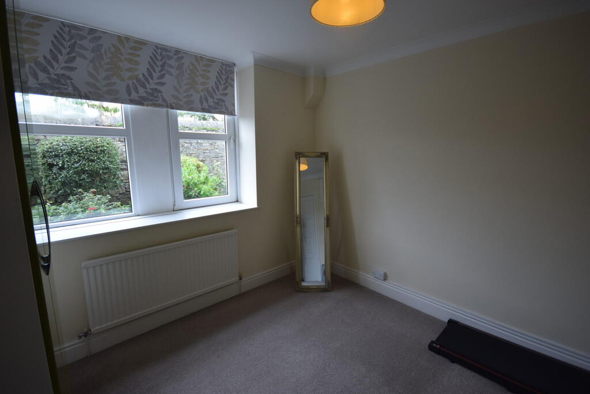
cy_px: 197
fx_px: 270
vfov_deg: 72.1
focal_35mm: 16
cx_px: 295
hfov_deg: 95.0
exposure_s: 1/80
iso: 400
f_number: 4.2
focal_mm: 11
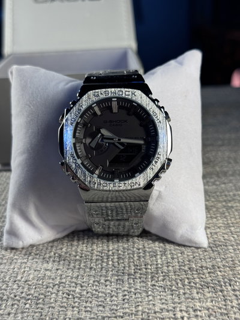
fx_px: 444
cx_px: 120
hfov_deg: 30.3
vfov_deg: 39.6
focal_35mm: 48
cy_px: 160
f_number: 1.78
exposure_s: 1/200
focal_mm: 6.76
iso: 80
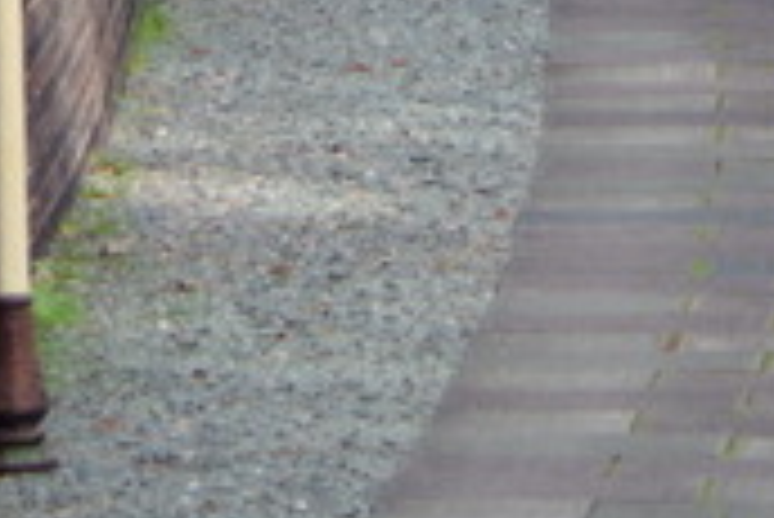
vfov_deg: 1.5
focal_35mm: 939
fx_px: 20205
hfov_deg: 2.2
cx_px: 1341
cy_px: -581
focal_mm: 135
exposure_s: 1/320
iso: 640
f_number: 8
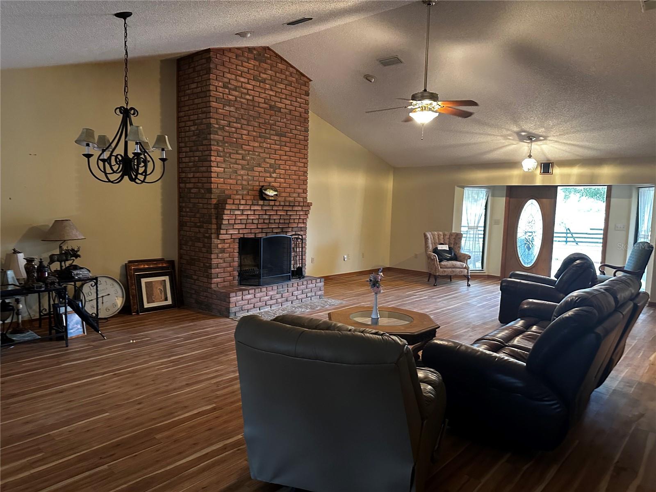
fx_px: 455
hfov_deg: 71.6
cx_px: 328
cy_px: 246
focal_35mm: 24
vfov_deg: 56.8
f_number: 1.78
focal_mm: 6.86
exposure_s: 1/40
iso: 640
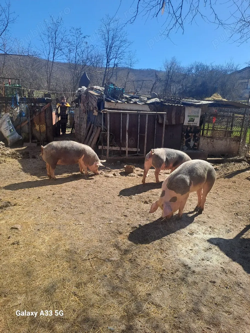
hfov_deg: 54.9
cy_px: 166
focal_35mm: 25
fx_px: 241
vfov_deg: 69.4
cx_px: 125
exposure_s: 1/1429
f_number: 1.8
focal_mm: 4.65
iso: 32
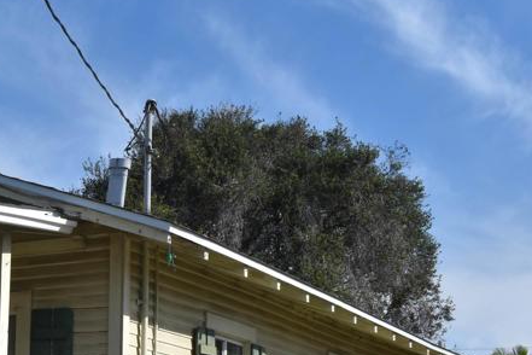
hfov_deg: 23.5
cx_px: -75
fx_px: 1185
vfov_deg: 16.5
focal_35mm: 80
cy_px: 395
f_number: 13
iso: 100
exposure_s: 1/200
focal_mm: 23
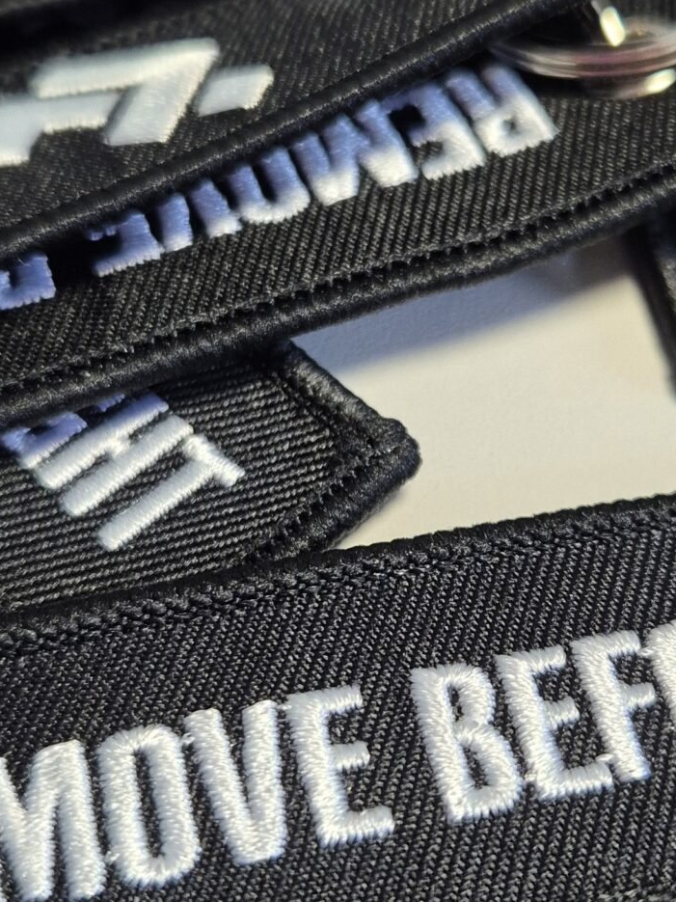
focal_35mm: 63
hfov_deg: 23.2
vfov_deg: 30.7
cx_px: 437
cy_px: 475
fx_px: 1641
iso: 160
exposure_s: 1/100
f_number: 1.8
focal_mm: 5.4
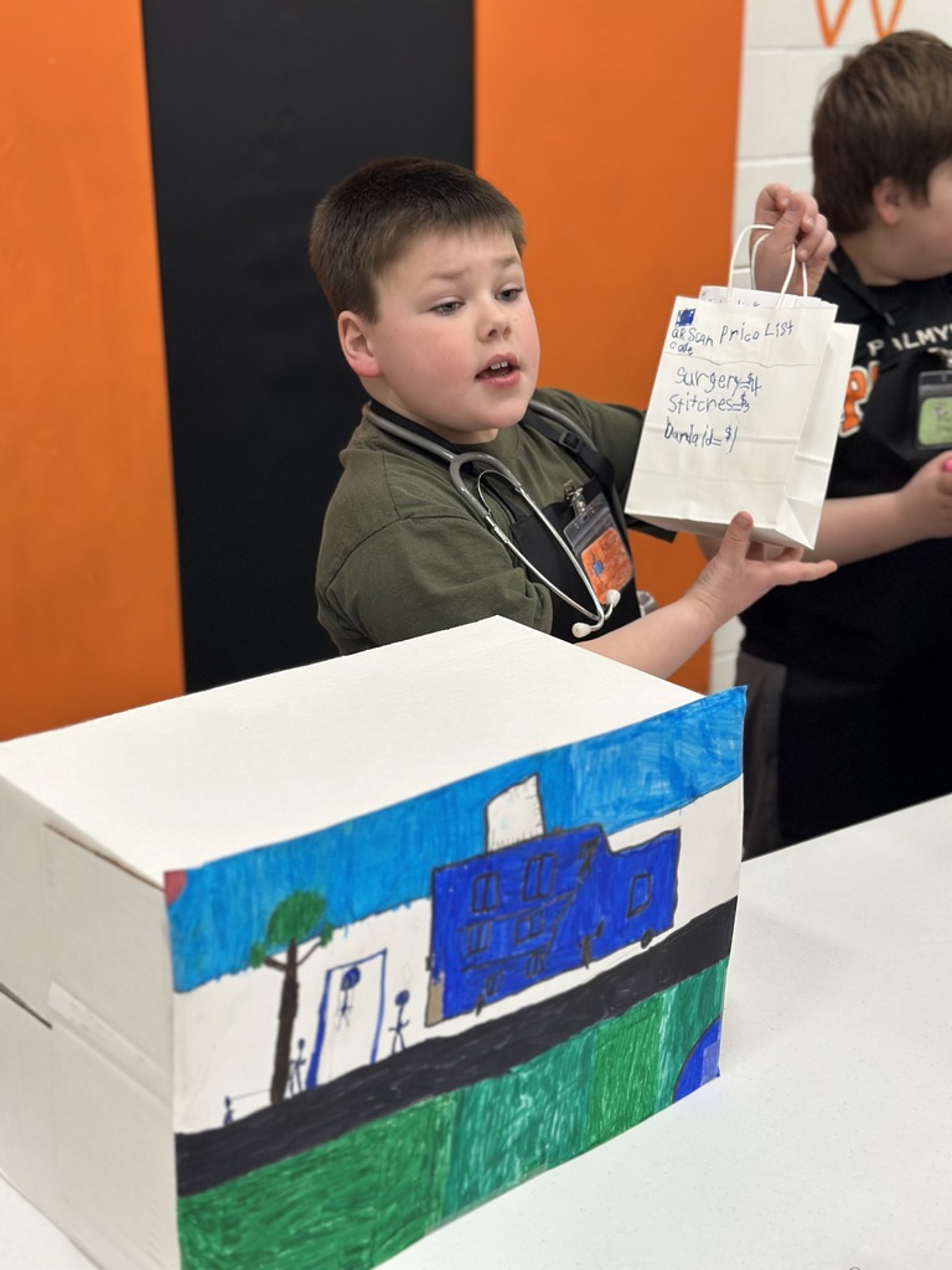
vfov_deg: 39.7
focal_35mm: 48
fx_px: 1760
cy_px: 635
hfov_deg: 30.3
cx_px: 476
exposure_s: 1/120
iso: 160
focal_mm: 6.86
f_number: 1.78
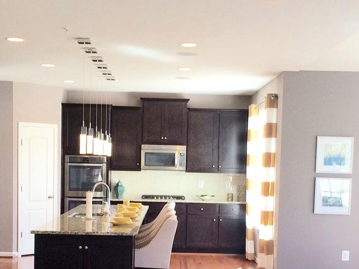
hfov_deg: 29.8
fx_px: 674
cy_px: 202
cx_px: 182
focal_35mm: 65
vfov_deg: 22.4
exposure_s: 1/120
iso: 64
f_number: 2.2
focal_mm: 4.15
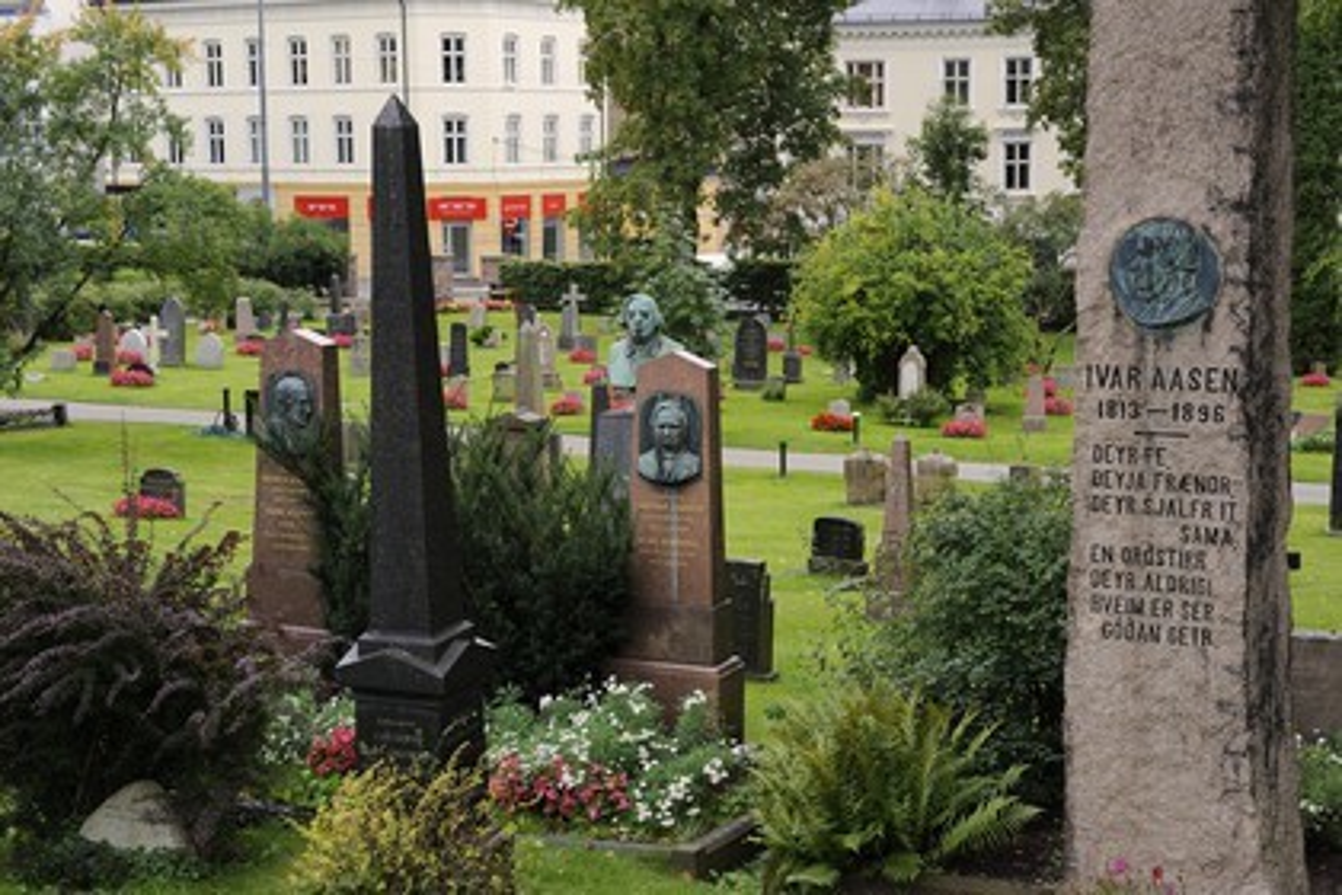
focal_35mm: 62
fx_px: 2311
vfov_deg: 21.9
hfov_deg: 32.4
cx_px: 671
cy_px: 448
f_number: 9
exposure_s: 1/125
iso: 400
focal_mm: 62
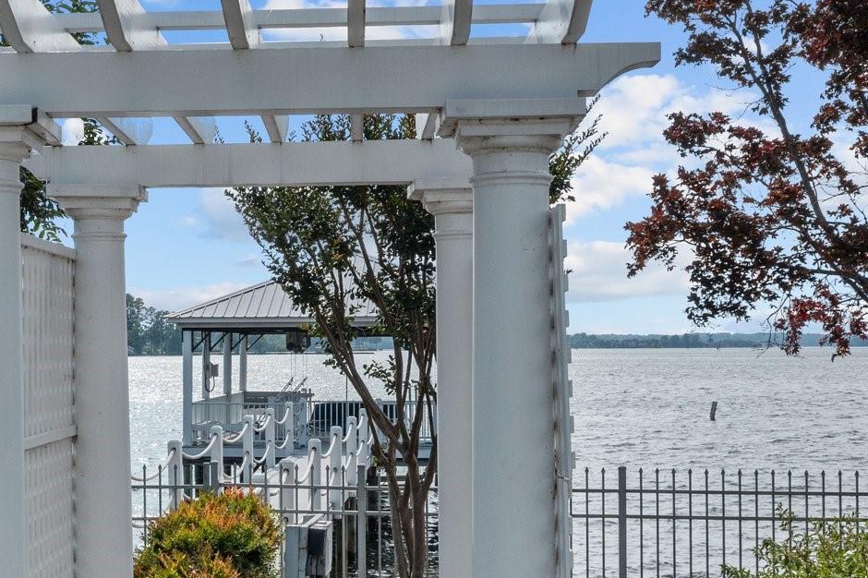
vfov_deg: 21.7
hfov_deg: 32.4
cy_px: 524
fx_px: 1470
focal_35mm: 61
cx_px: 245
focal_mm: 10.26
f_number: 6.3
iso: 100
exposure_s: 1/800
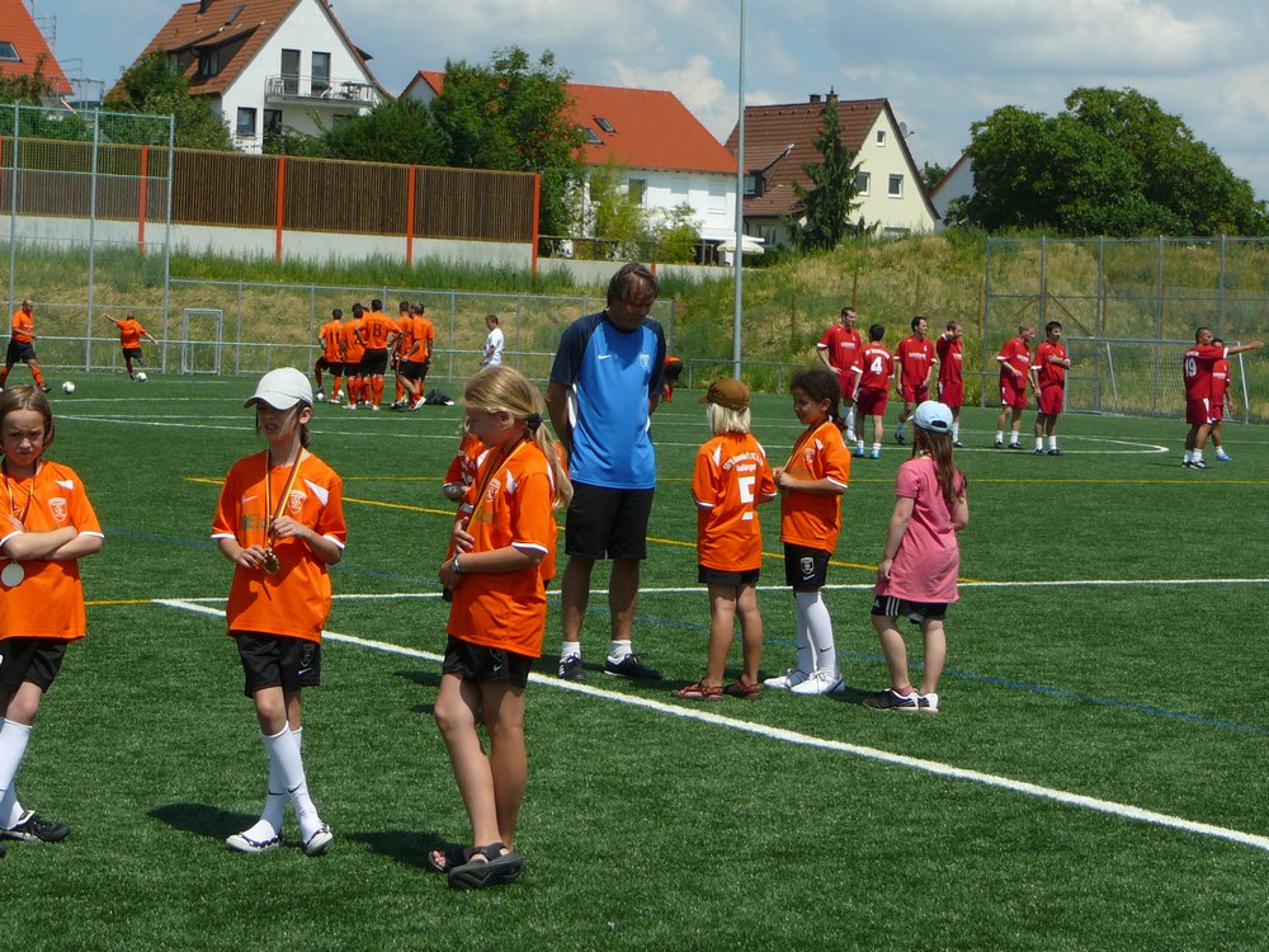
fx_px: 3189
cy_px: 476
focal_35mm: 87
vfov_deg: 17.0
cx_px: 634
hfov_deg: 22.5
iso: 80
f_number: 6.3
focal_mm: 13
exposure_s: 1/400
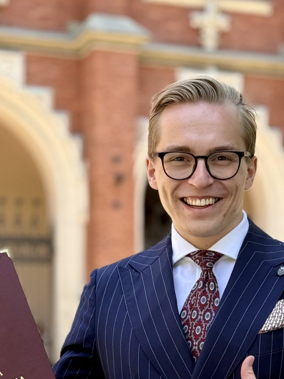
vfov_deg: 17.0
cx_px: 187
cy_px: 361
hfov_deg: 13.0
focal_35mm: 114
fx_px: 1248
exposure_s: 1/452
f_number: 1.78
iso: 100
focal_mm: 6.76
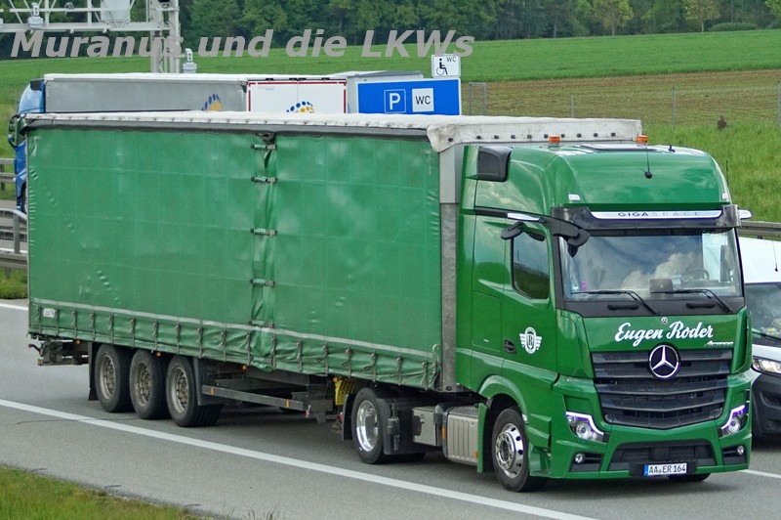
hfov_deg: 15.2
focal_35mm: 135
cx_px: 390
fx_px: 2926
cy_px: 260
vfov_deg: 10.1
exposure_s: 1/2000
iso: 800
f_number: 5
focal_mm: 90
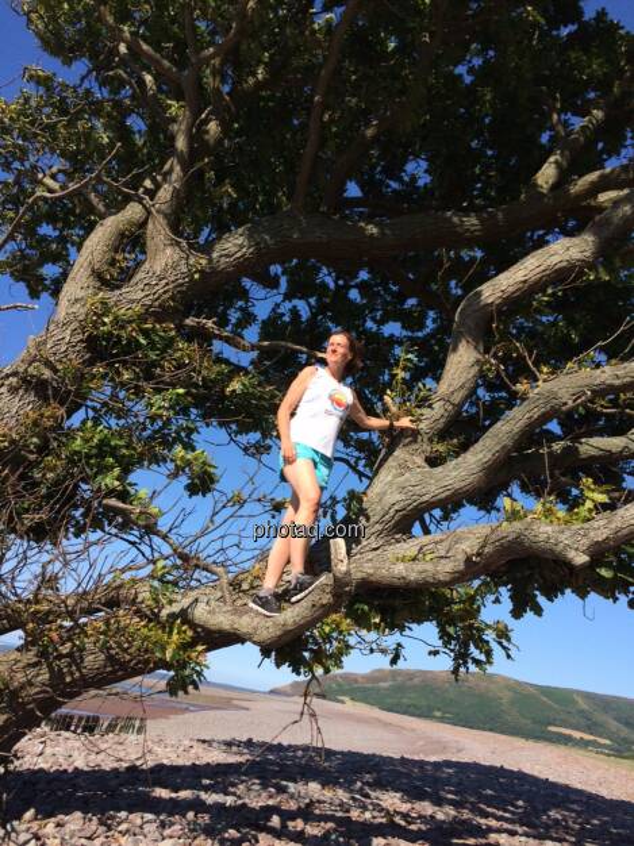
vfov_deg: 61.7
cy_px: 423
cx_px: 317
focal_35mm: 29
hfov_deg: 48.2
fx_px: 709
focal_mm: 4.15
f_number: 2.2
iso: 32
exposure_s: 1/1866
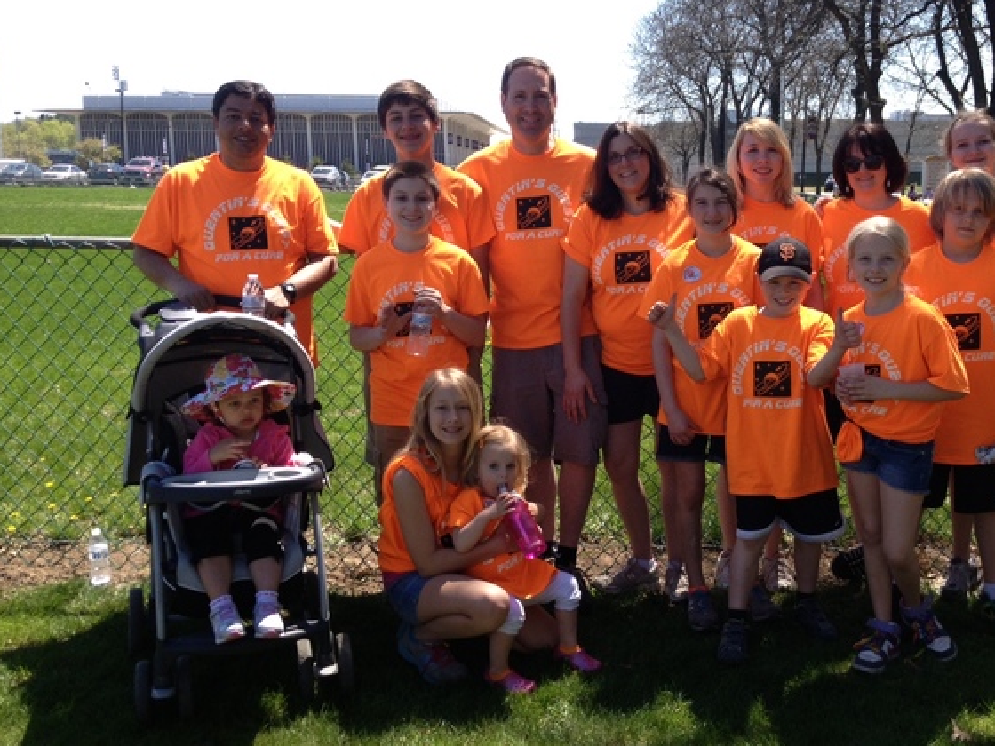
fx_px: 1293
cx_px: 631
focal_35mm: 45
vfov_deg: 32.2
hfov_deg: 41.7
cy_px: 373
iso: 50
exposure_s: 1/690
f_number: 2.4
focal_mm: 4.28
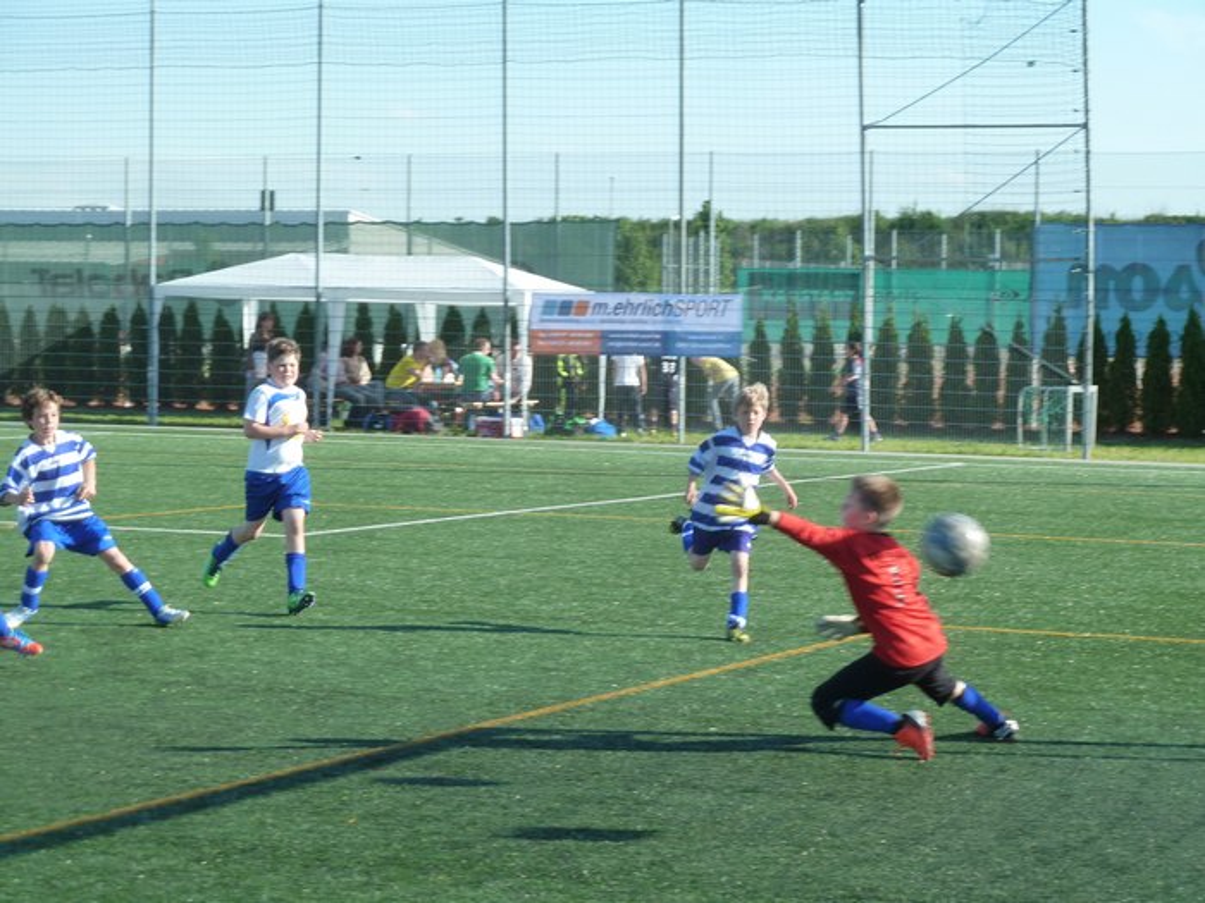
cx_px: 602
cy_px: 452
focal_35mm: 104
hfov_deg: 18.9
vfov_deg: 14.2
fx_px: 3620
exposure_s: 1/200
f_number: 4.3
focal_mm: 17
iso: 125
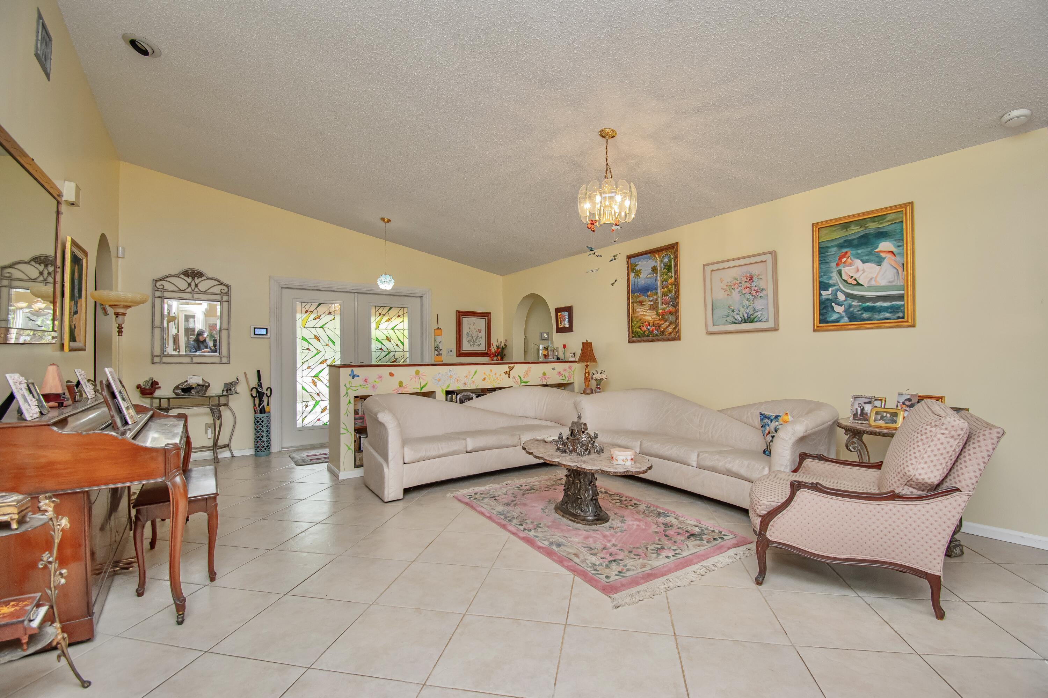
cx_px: 524
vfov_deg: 77.3
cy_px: 349
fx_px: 437
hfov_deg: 100.4
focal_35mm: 15
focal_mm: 10
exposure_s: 1/125
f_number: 5.6
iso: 800
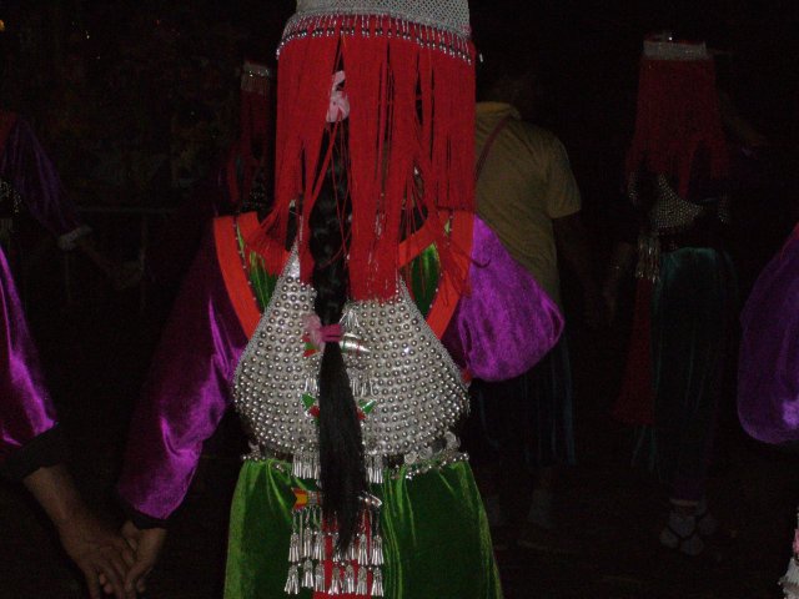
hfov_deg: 18.7
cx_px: 400
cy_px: 300
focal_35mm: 105
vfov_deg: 14.1
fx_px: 2424
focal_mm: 17.4
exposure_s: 1/30
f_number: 5
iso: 400
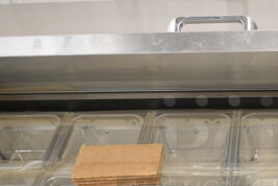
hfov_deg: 31.3
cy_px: 143
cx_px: 234
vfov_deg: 21.7
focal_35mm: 62
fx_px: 479
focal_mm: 18
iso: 500
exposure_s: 1/30
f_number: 3.5
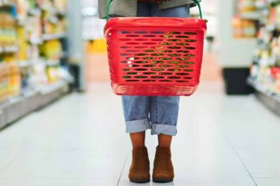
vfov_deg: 8.2
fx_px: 1306
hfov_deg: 12.2
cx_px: 139
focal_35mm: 168
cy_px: 69
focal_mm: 85
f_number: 1.8
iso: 320
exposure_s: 1/200
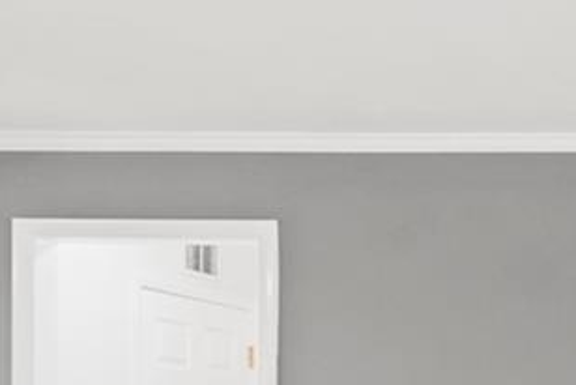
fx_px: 1329
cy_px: 484
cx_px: 1045
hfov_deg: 18.7
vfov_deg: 15.8
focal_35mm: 83
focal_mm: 16
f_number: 9
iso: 640
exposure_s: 1/3
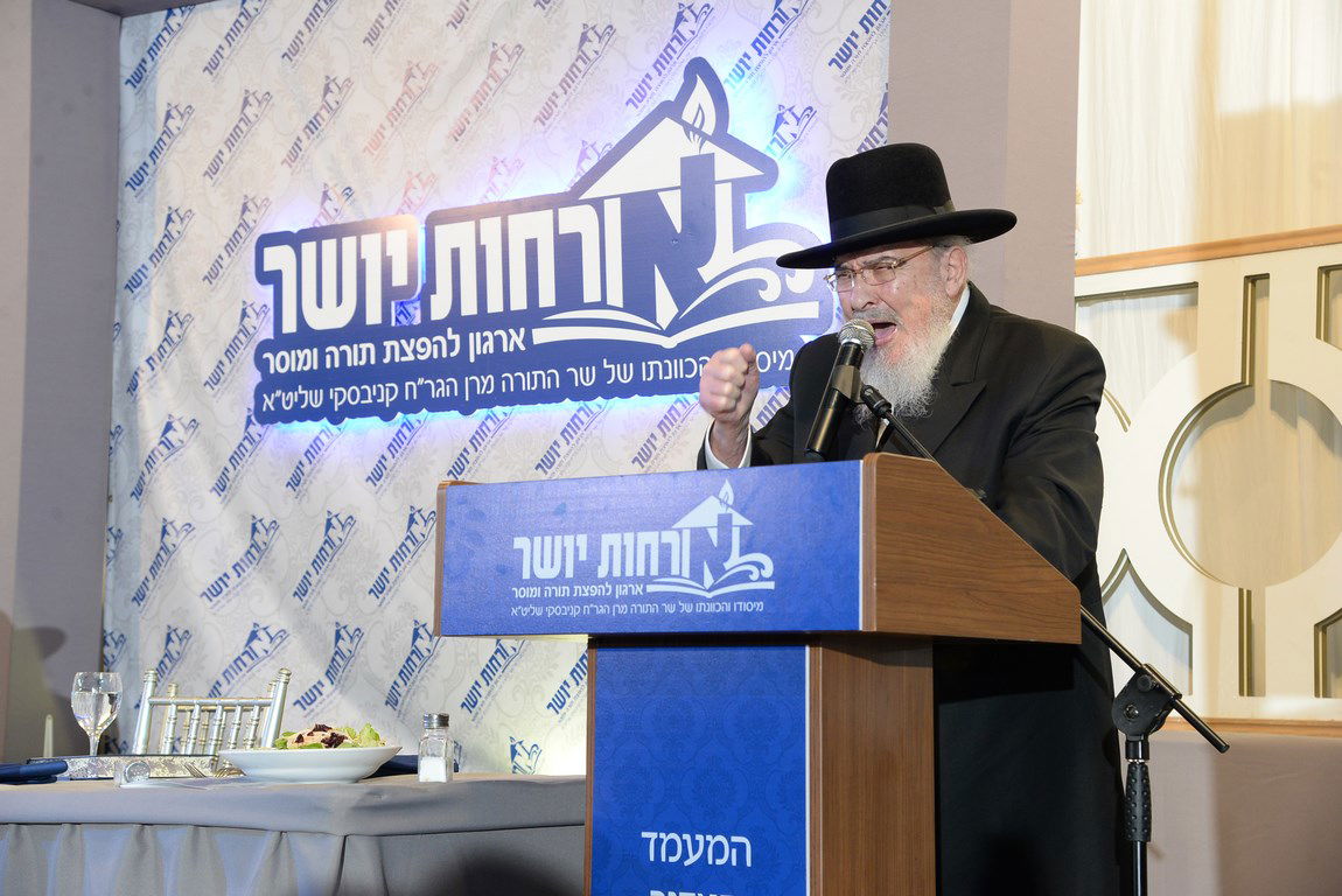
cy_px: 448
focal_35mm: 70
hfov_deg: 28.8
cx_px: 671
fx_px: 2611
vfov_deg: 19.5
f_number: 5.6
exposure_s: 1/80
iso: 1250
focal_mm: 70
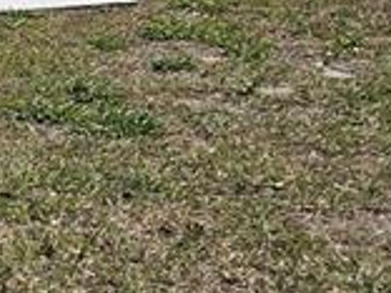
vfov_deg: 9.1
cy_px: -323
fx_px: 1706
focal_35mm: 151
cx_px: -454
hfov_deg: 11.5
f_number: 1.7
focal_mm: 6.3
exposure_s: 1/2105
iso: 10
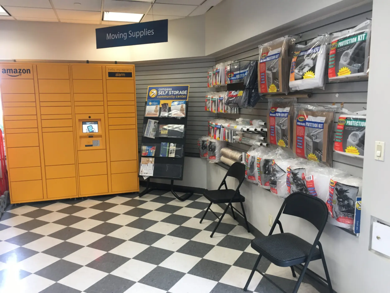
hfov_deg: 61.7
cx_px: 195
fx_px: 327
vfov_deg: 48.2
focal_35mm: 29
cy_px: 146
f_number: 2.2
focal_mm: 4.15
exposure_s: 1/30
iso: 40
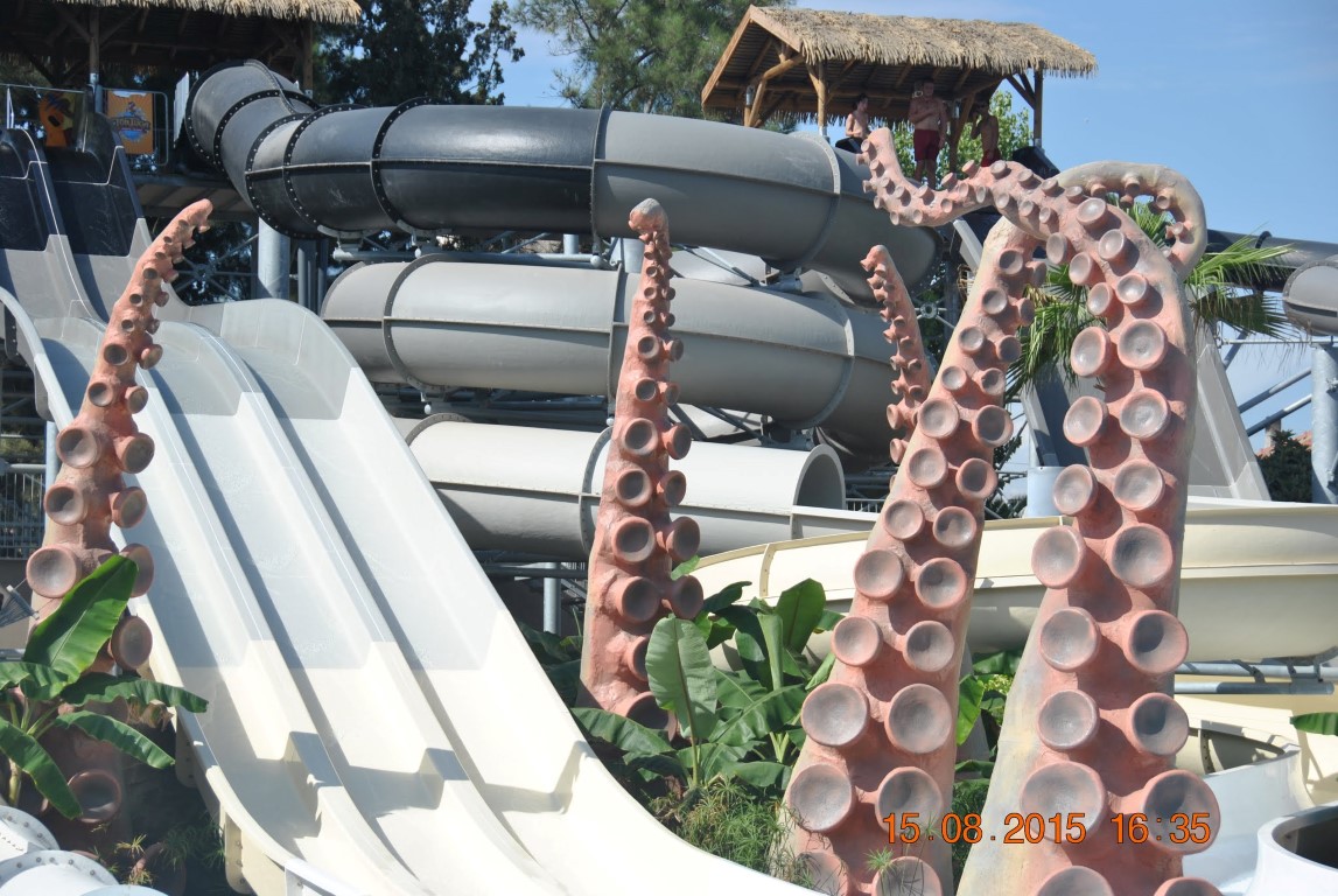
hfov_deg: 20.9
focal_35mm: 98
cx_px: 669
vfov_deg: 14.1
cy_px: 448
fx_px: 3628
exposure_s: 1/500
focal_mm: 65
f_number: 5.6
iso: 100
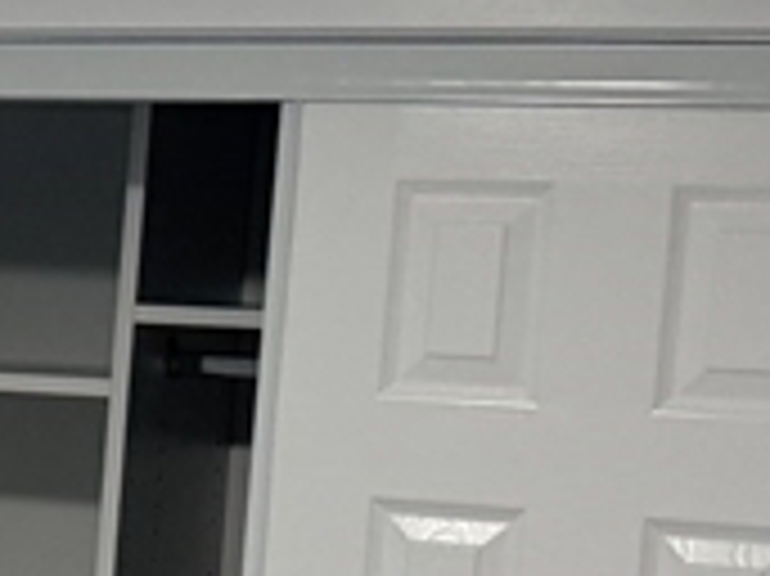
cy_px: 567
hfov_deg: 11.9
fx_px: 3201
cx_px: -896
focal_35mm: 144
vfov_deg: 10.2
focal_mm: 6.76
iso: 200
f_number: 1.78
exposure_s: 1/123
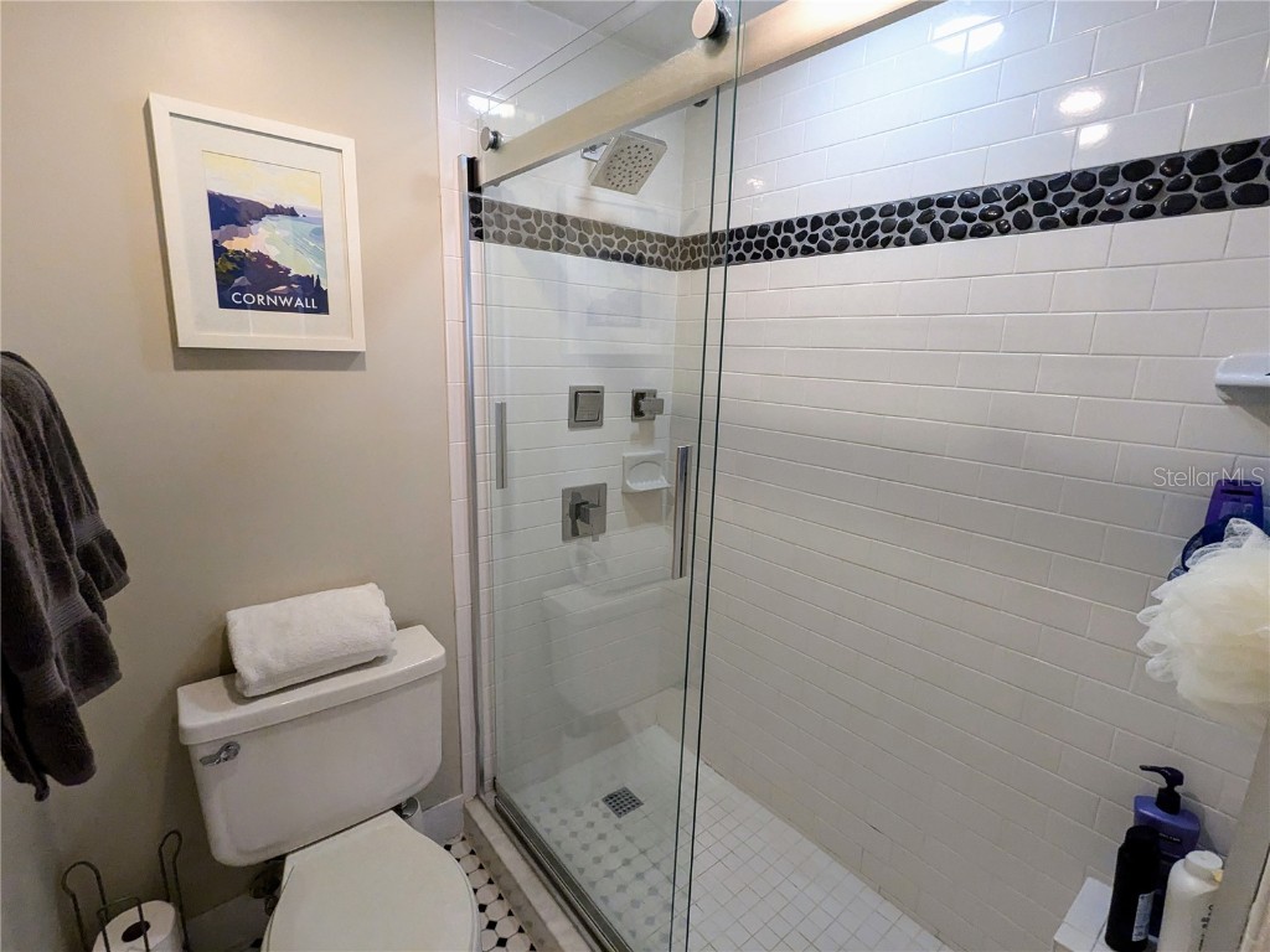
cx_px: 635
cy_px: 476
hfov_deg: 94.5
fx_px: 587
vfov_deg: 78.1
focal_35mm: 16
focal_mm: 2.35
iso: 453
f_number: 2.2
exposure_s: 1/120
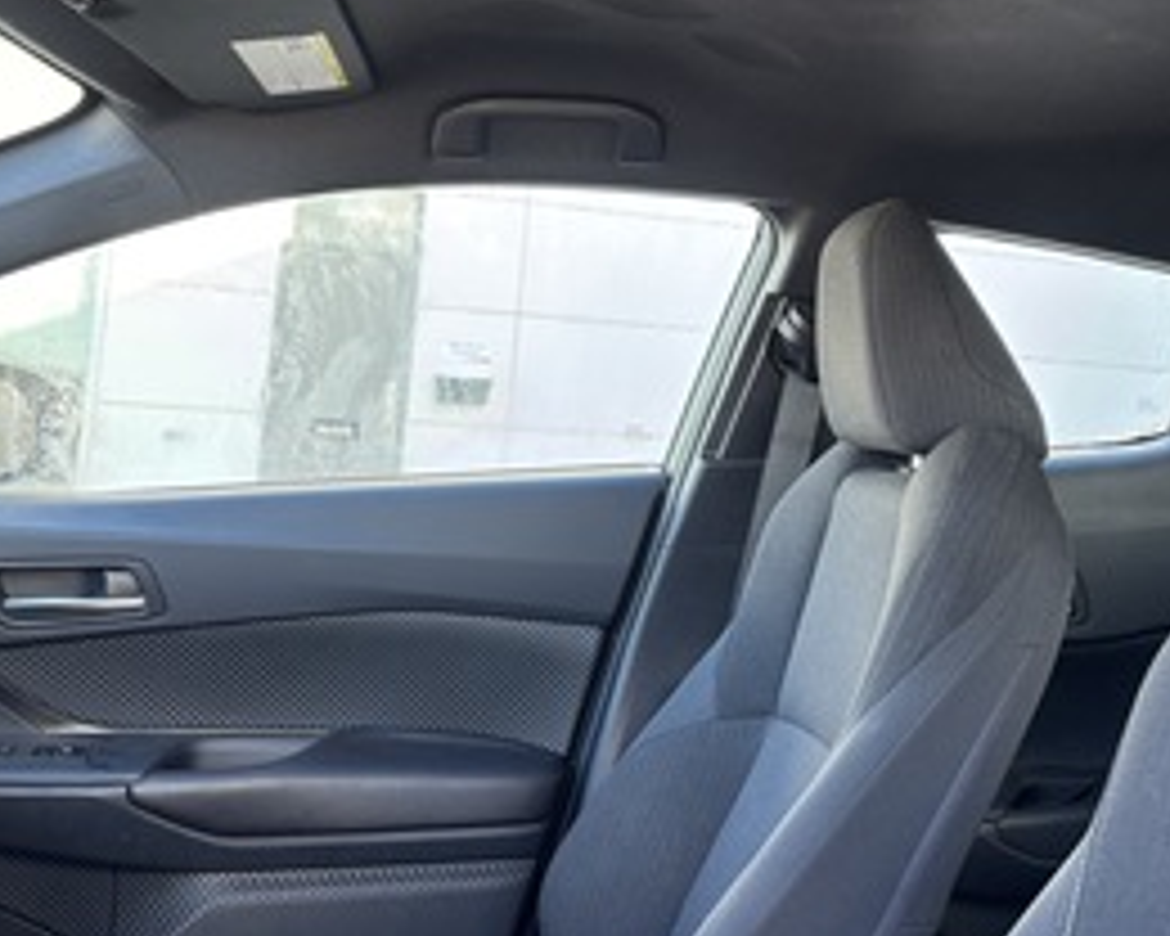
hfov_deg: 43.7
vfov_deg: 36.2
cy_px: 331
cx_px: 837
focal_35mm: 41
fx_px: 1420
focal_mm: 5.96
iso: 64
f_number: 1.6
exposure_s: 1/121
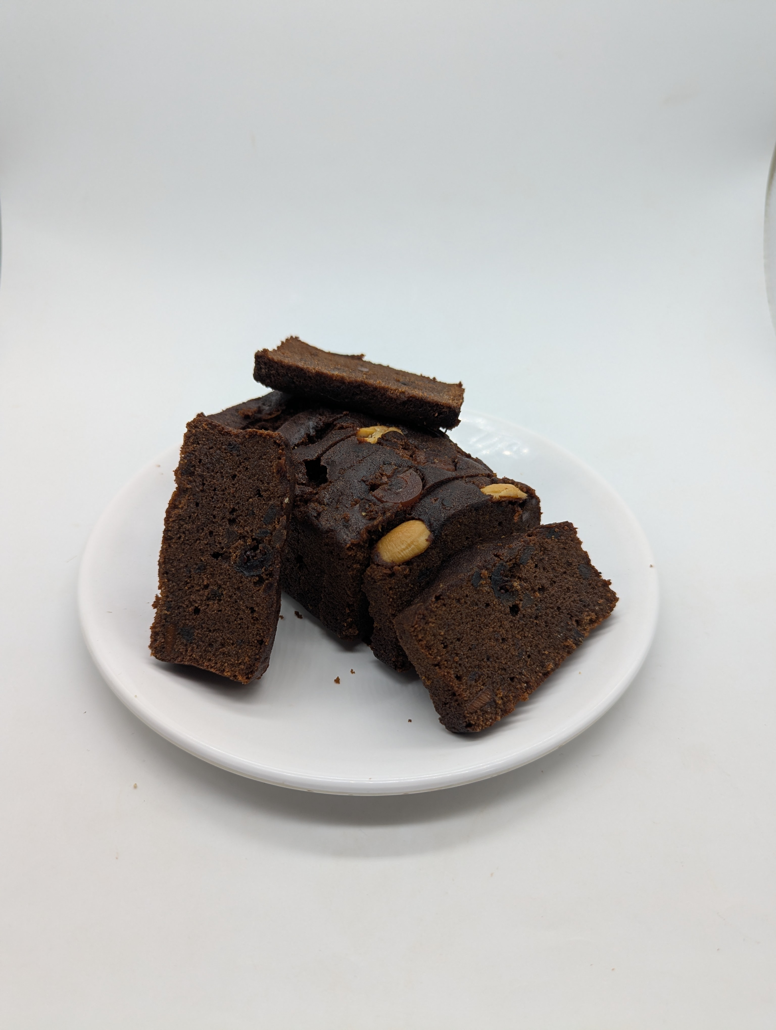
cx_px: 388
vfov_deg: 71.5
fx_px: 716
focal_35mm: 24
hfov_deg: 56.9
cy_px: 515
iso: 55
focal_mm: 6.81
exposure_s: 1/633
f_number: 1.85
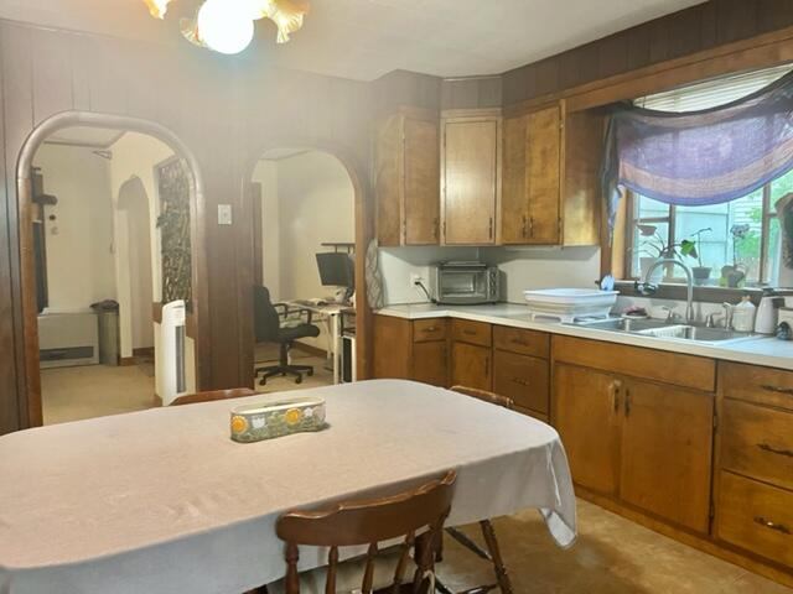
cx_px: 396
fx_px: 596
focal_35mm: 26
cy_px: 297
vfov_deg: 53.1
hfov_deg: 67.3
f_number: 1.6
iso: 400
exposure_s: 1/40
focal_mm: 5.1
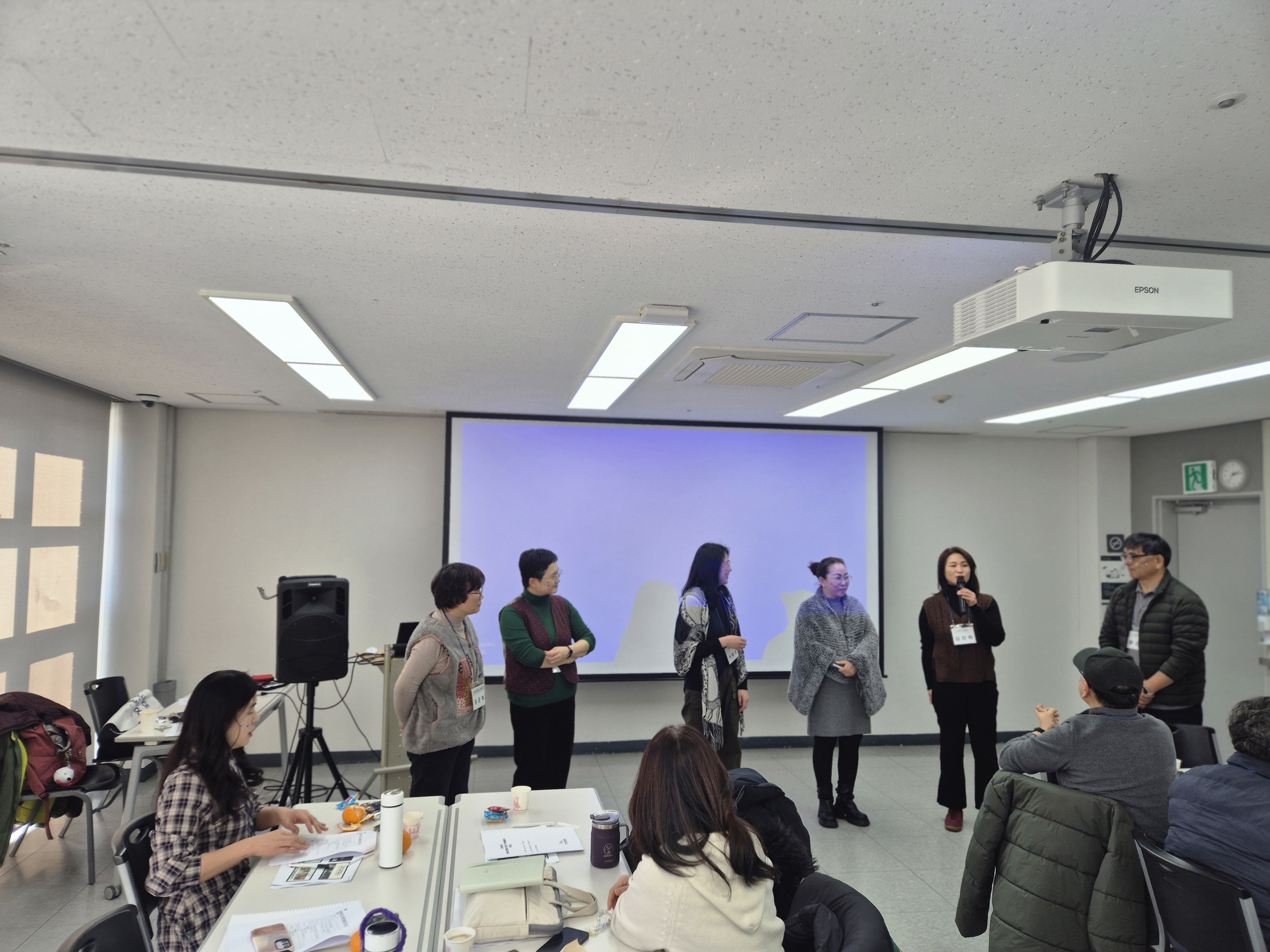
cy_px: 476
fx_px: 844
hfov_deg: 73.9
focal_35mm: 23
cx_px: 635
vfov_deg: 58.9
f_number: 1.8
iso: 25
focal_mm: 5.4
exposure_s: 1/154
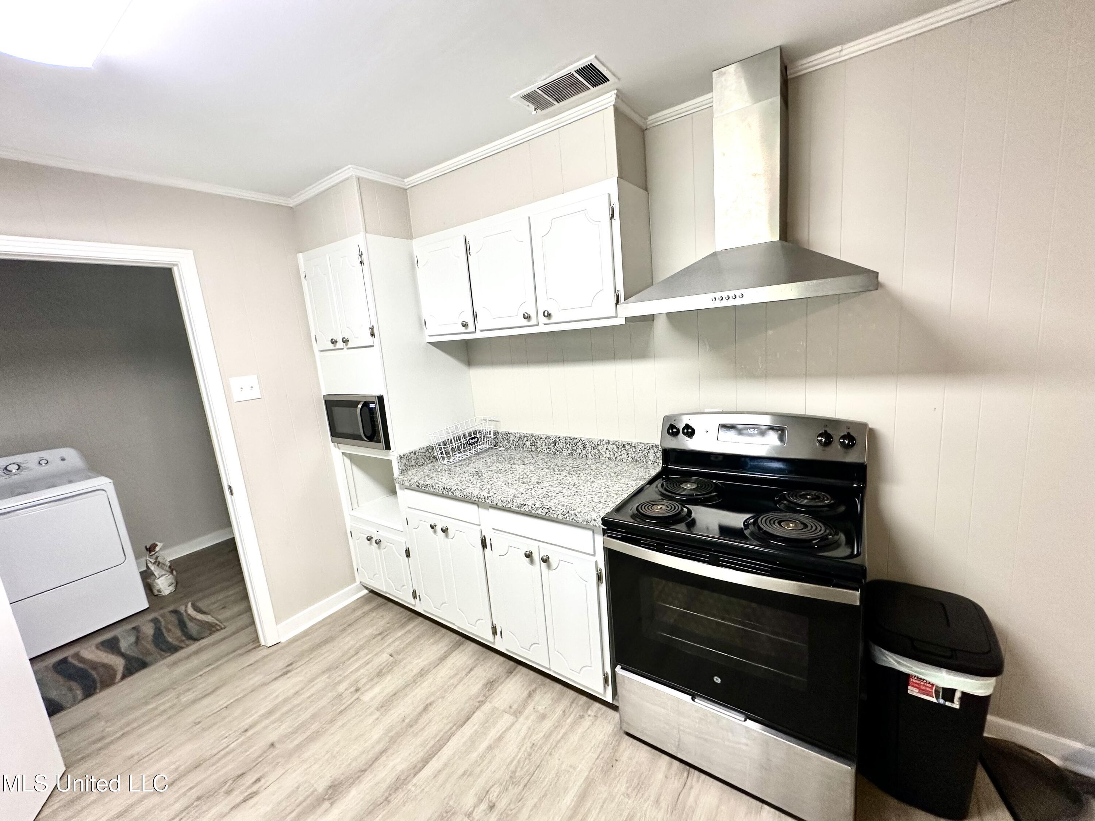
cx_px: 548
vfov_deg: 85.7
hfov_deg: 102.1
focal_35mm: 14
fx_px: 443
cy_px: 410
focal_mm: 2.22
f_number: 2.2
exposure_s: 1/120
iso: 160
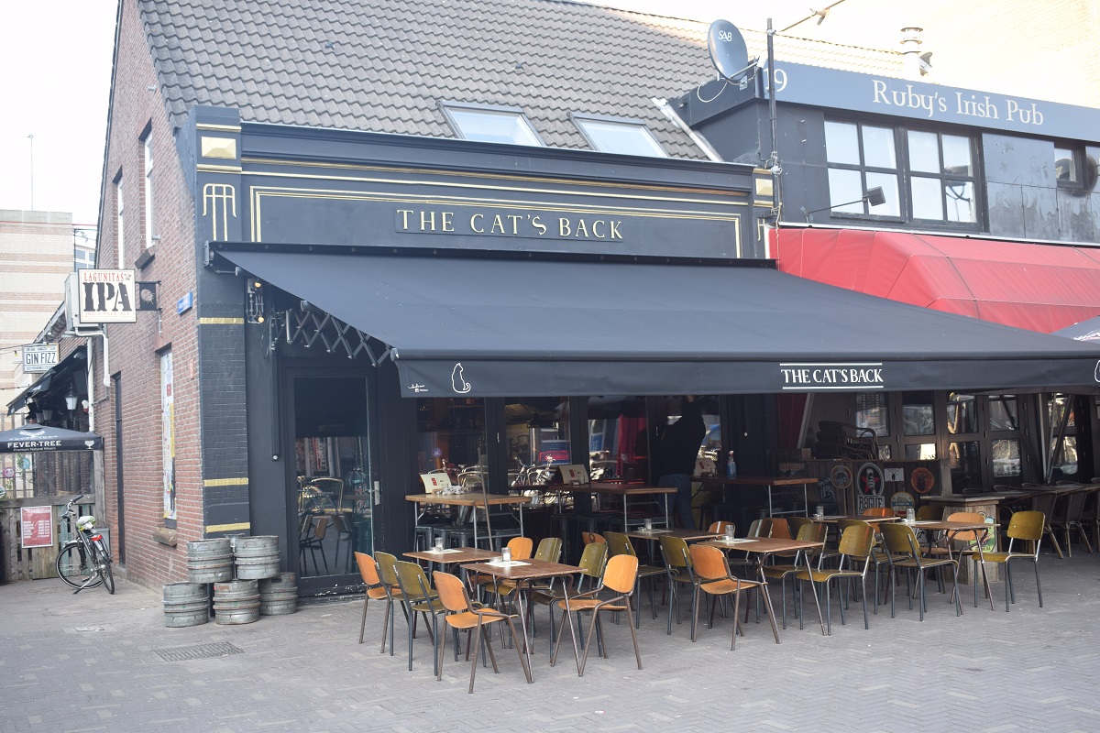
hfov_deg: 49.6
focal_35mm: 39
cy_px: 366
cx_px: 550
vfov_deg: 34.2
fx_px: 1192
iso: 400
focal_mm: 26
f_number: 5.6
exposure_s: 1/125
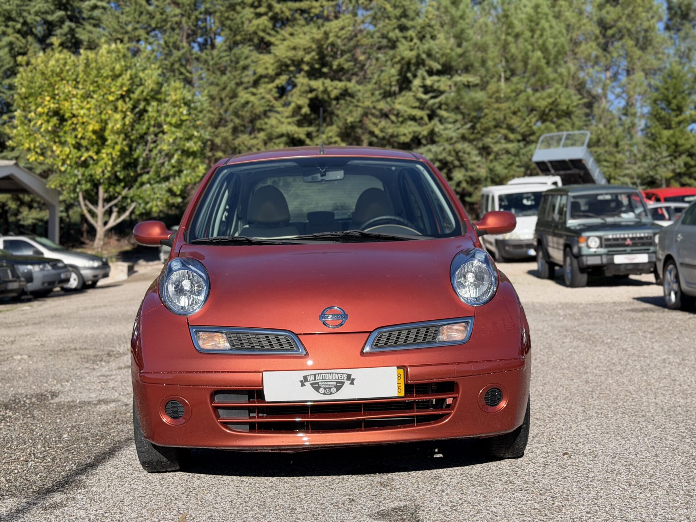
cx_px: 348
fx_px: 965
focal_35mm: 48
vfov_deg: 30.3
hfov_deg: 39.7
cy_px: 261
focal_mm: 6.76
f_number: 1.78
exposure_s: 1/6024
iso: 80
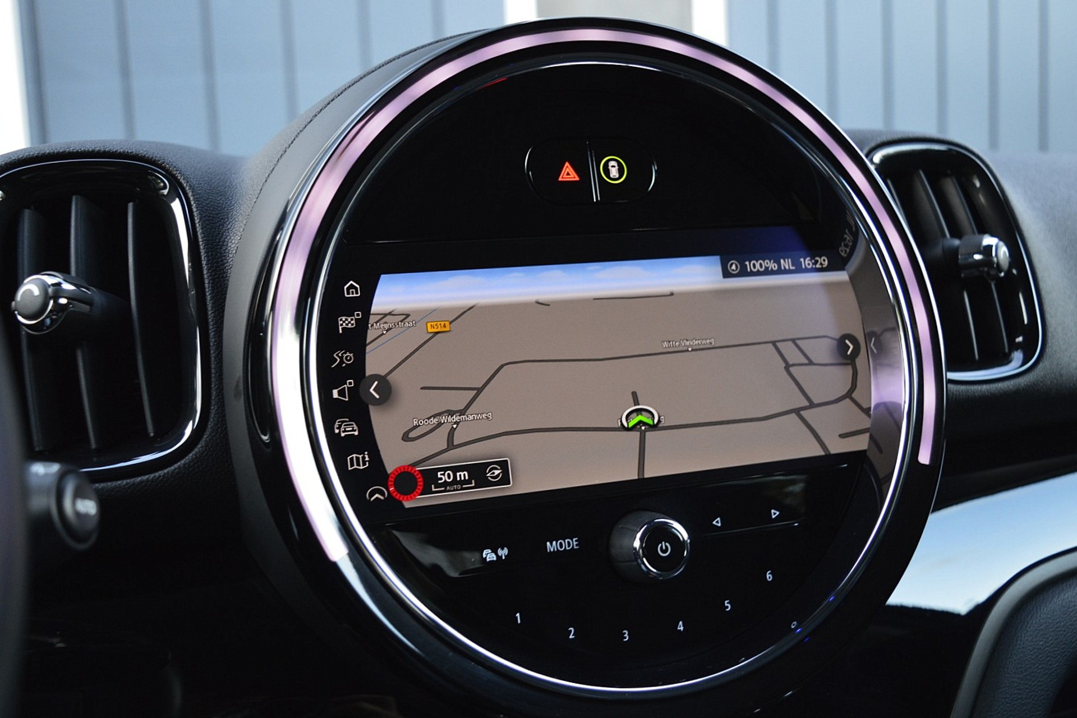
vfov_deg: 40.0
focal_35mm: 33
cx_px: 538
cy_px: 359
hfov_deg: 57.2
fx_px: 987
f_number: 3.8
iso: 800
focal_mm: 22
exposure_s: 1/50
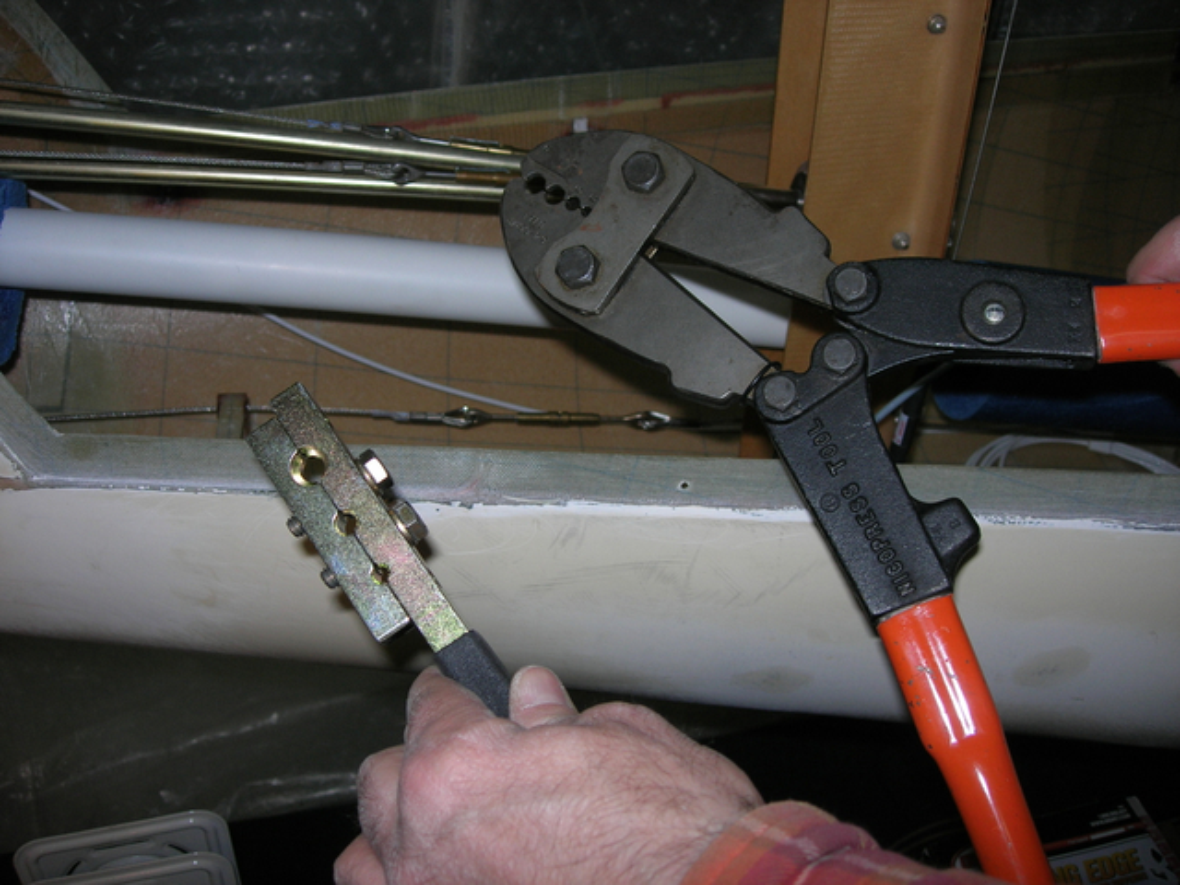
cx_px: 590
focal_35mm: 38
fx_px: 1295
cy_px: 442
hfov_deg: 49.0
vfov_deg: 37.7
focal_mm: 7.8
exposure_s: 1/60.1
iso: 64
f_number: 2.8
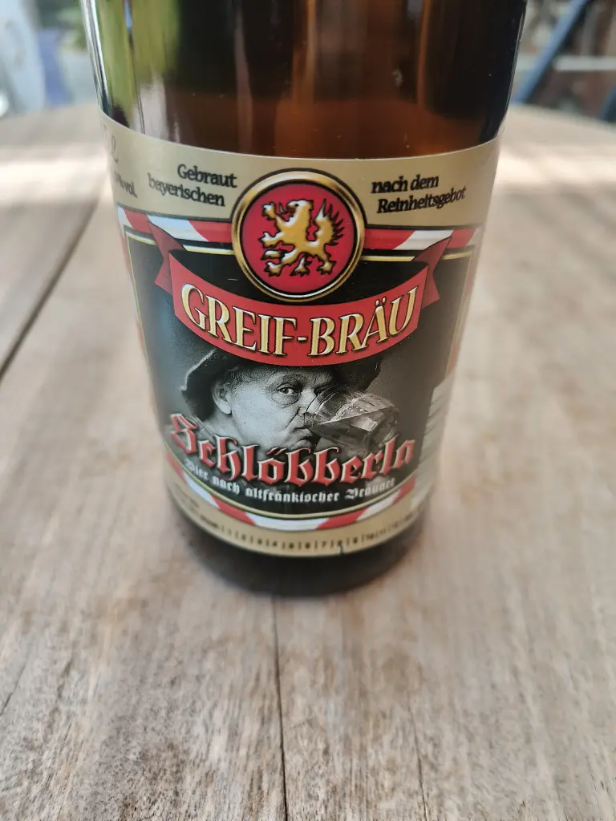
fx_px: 569
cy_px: 410
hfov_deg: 56.8
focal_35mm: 24
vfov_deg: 71.6
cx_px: 308
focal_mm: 5.59
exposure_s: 1/283
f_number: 2.8
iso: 50
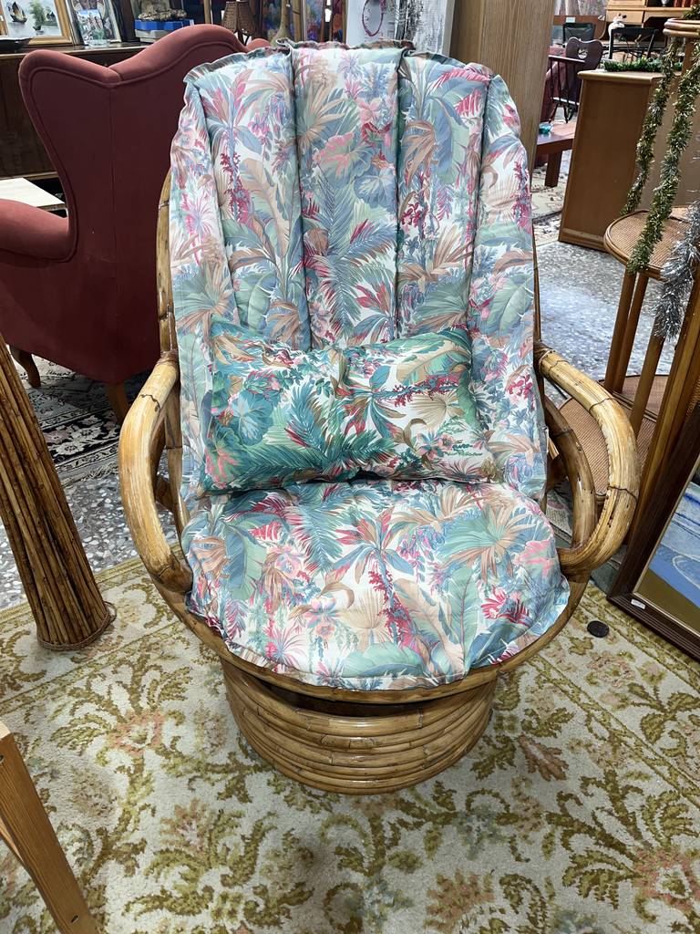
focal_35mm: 26
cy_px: 467
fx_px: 701
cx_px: 350
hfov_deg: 53.1
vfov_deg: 67.3
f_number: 1.6
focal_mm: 5.1
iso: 40
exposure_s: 1/33
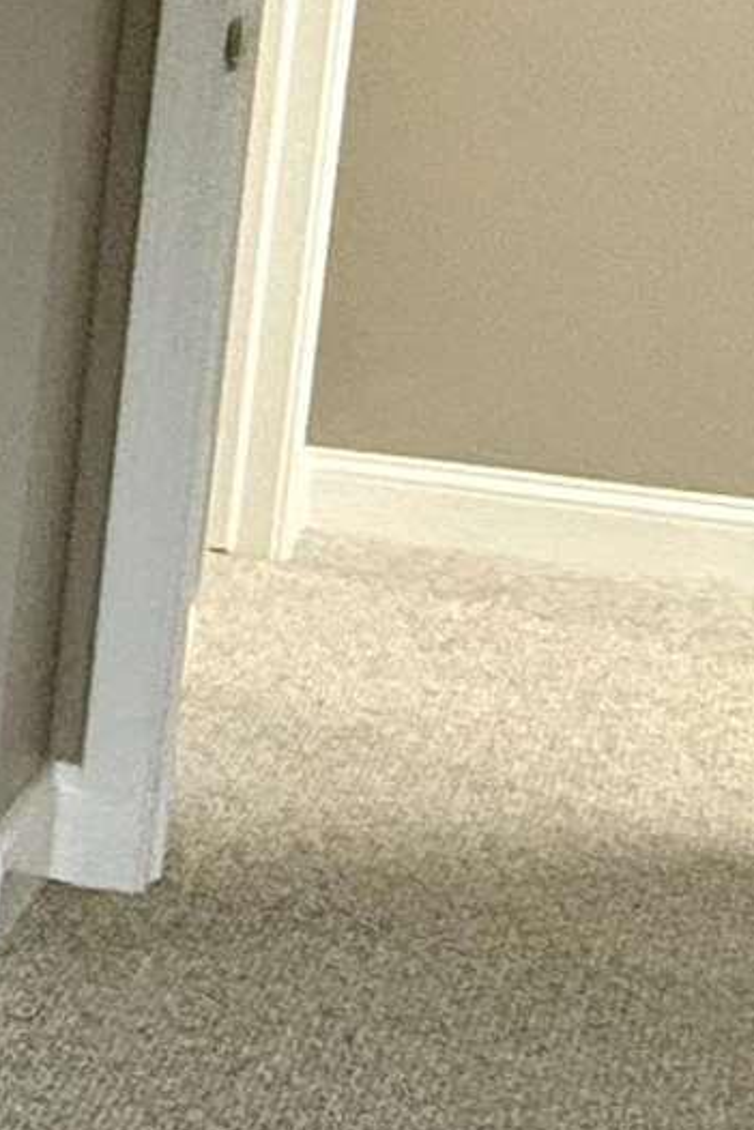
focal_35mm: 85
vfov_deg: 23.6
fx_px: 2668
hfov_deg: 9.4
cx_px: -1912
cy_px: 232
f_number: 2.2
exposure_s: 1/60
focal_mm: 2.22
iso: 500
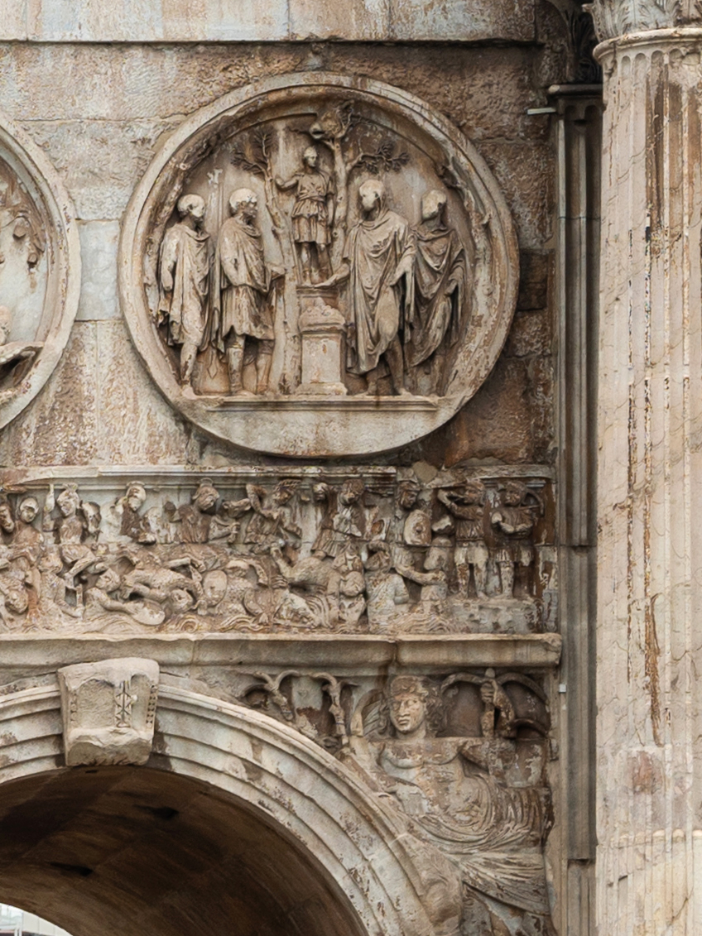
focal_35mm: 257
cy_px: 39
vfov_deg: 7.7
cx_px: -1219
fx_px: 6950
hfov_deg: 5.5
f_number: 5
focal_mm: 50
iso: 100
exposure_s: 1/125
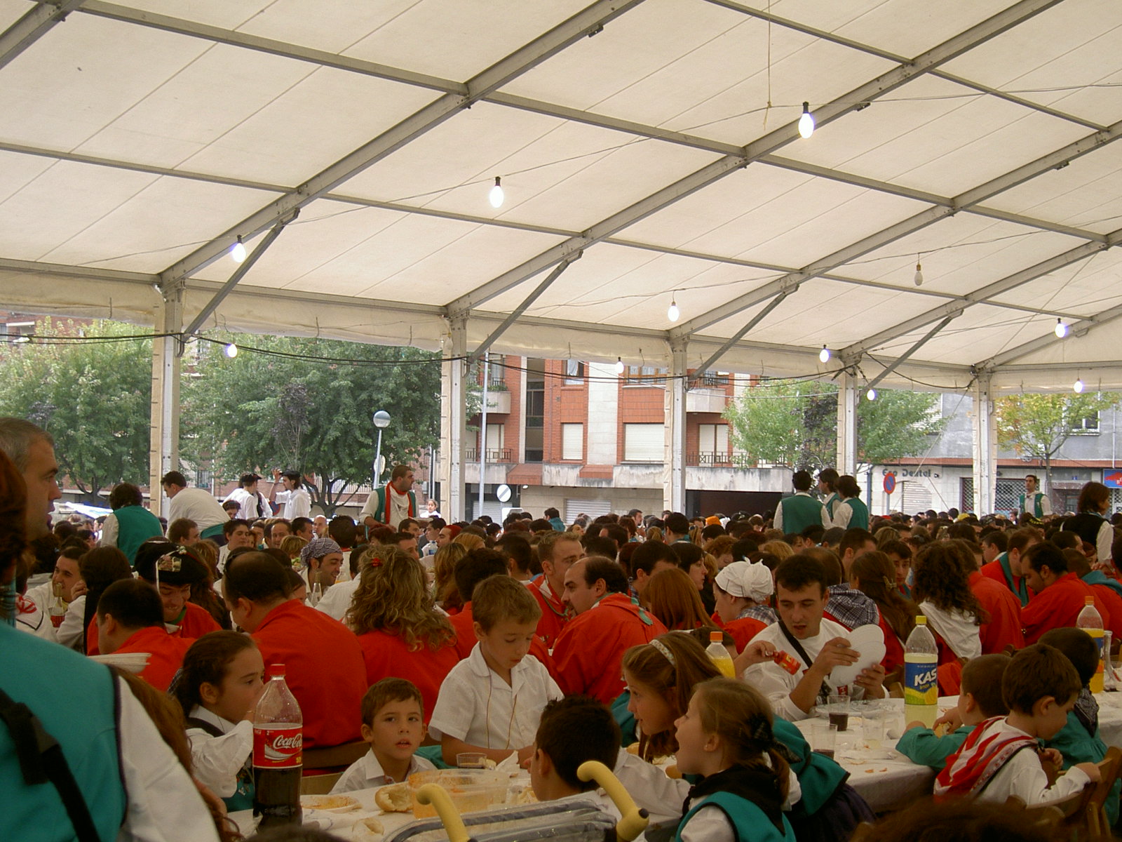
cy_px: 421
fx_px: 1783
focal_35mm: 55
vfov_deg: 26.6
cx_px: 561
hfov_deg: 34.9
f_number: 3.3
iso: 100
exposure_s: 1/127
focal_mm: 11.3
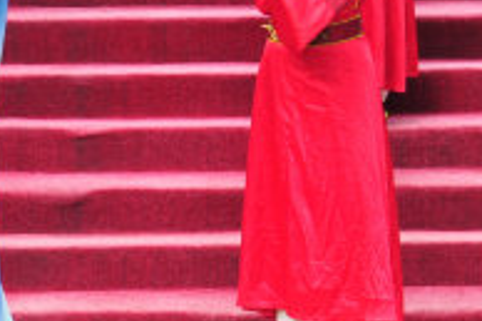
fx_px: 4134
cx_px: 30
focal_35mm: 309
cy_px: -144
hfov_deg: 6.7
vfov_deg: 4.4
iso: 500
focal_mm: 58
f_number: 6.3
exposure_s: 1/160
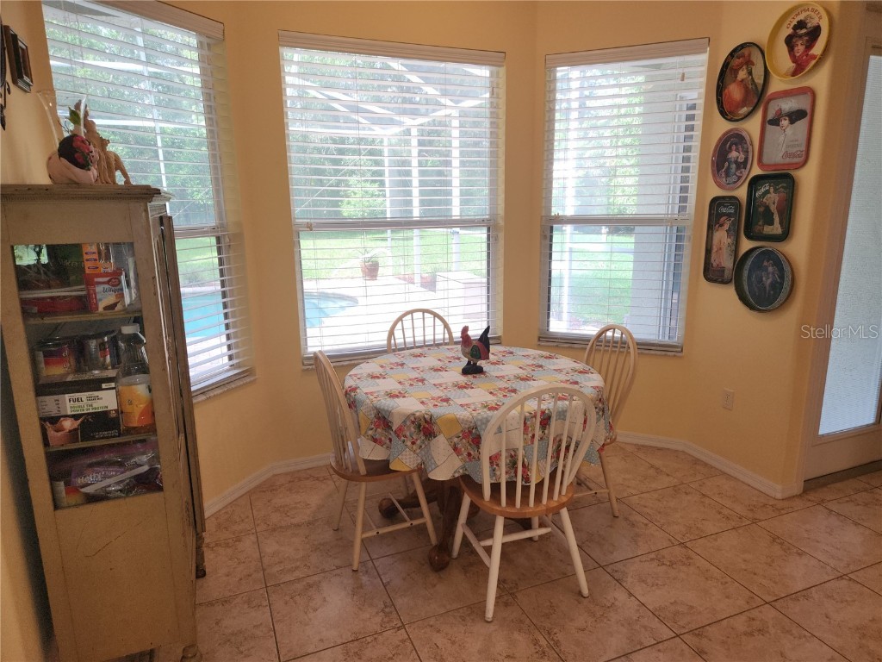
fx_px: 586
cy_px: 331
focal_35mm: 23
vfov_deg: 58.9
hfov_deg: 73.9
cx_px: 441
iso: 40
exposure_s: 1/60
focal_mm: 5.4
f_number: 1.8
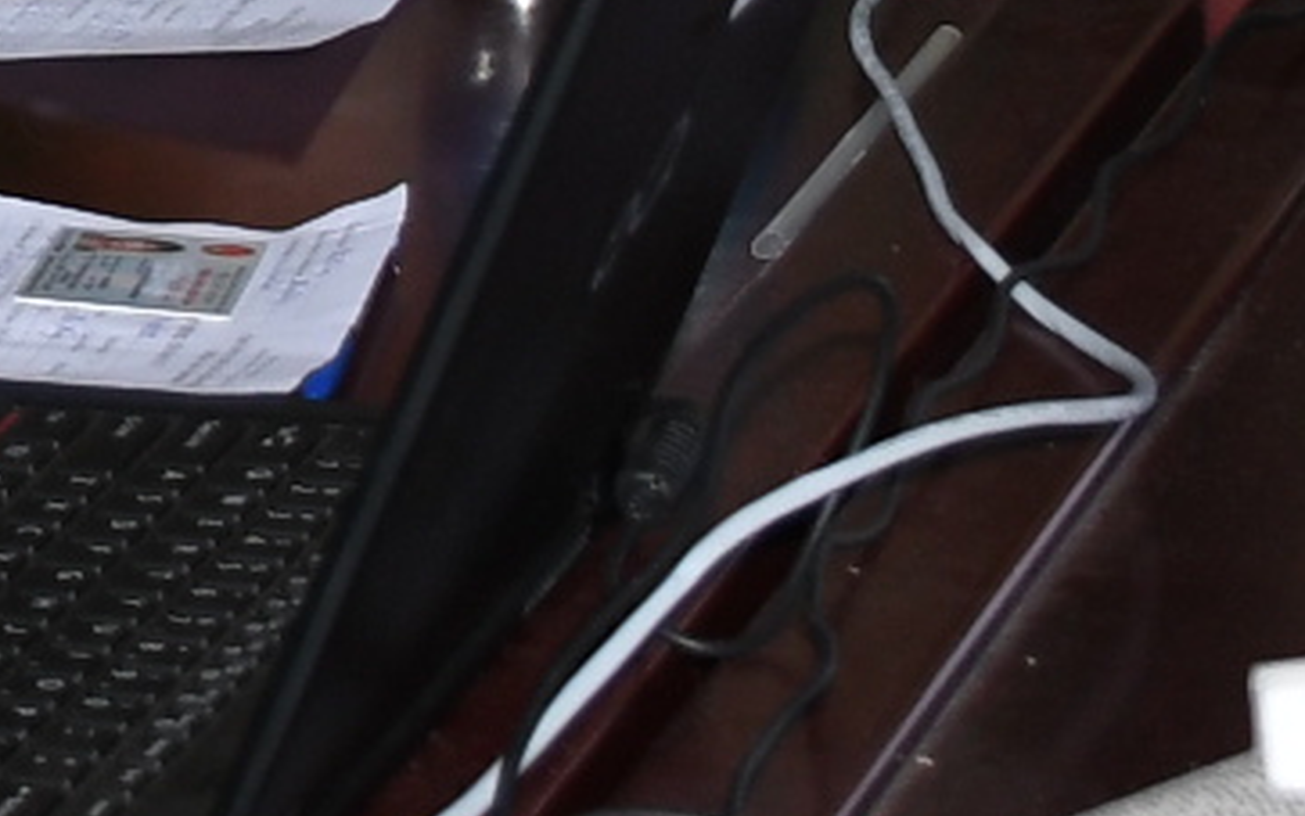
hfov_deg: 7.8
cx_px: -1190
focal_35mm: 258
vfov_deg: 4.8
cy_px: -1948
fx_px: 9177
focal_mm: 22
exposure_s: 1/200
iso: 250
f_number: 4
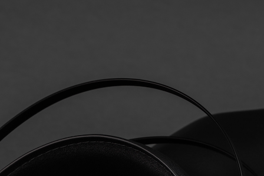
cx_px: 170
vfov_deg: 3.3
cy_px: 360
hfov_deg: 5.0
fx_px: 3015
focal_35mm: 411
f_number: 8
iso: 50
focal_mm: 90
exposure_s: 1/2
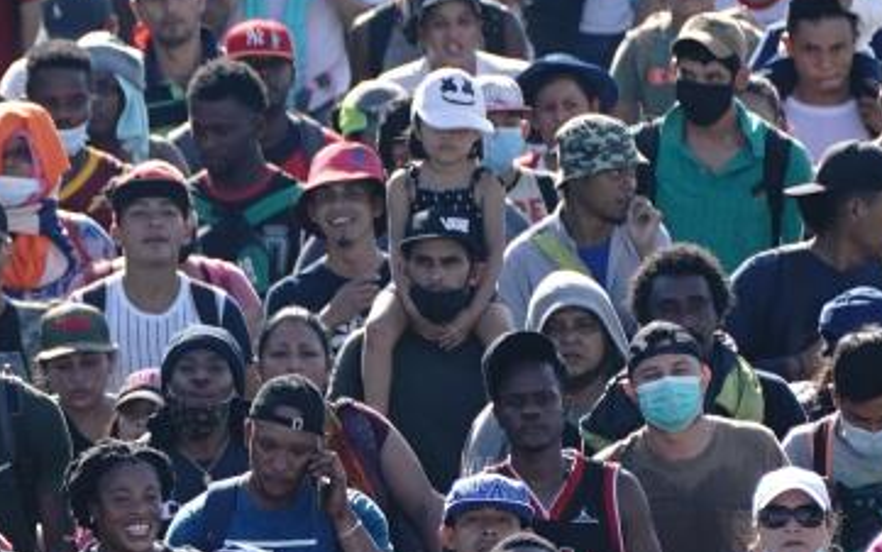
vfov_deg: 0.8
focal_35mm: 1677
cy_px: 666
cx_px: -10
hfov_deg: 1.3
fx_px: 40329
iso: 500
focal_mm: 400
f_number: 6.3
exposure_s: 1/800
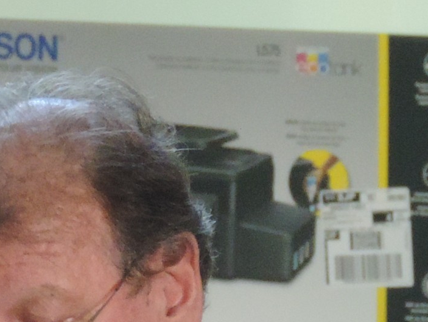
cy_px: 616
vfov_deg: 1.3
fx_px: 14350
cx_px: -226
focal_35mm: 1160
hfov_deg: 1.7
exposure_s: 1/20
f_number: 4.7
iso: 800
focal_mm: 44.5
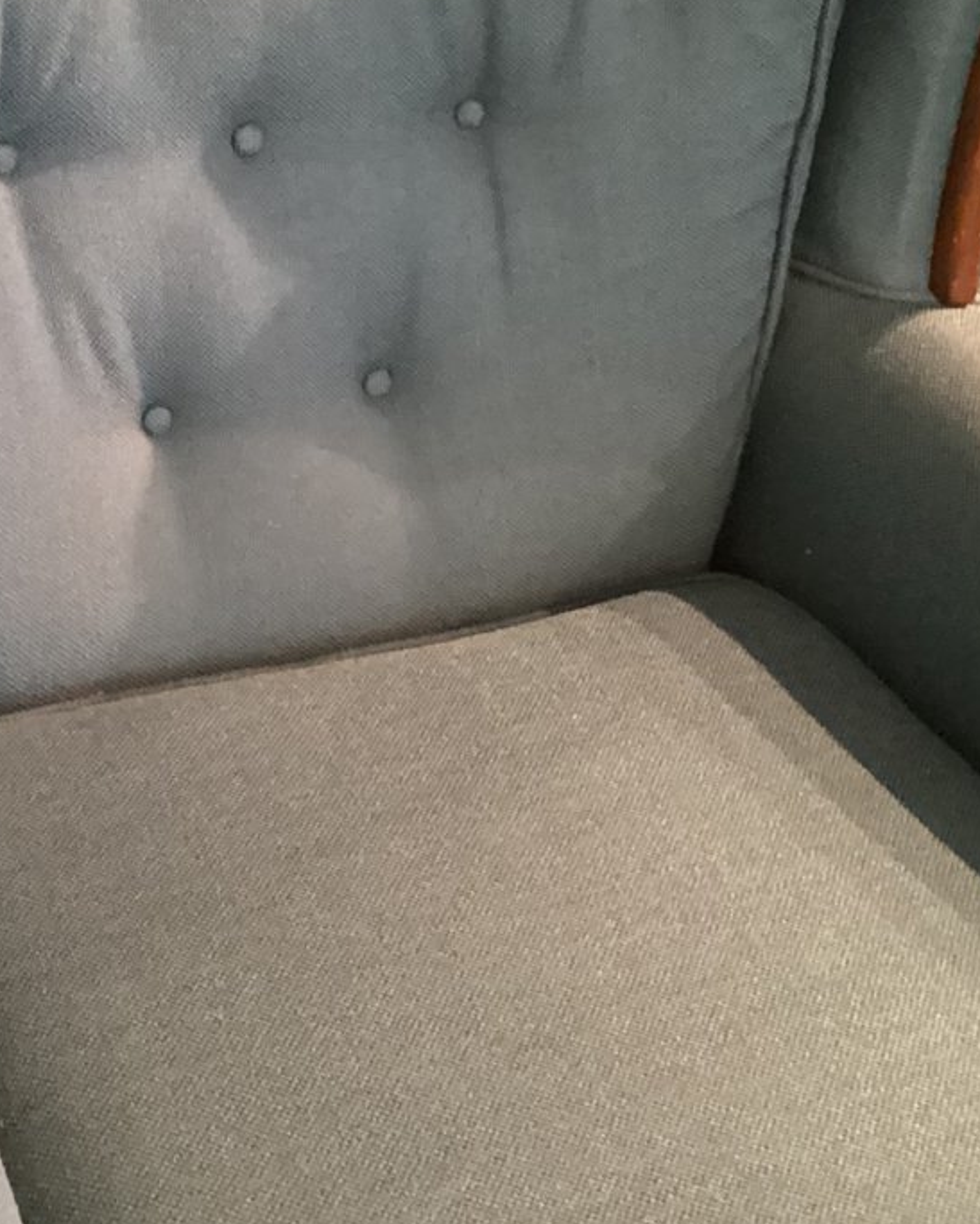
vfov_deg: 27.8
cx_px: 139
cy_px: 288
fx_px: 2427
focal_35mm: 67
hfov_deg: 22.4
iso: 800
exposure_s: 1/17
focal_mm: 3.3
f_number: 2.4
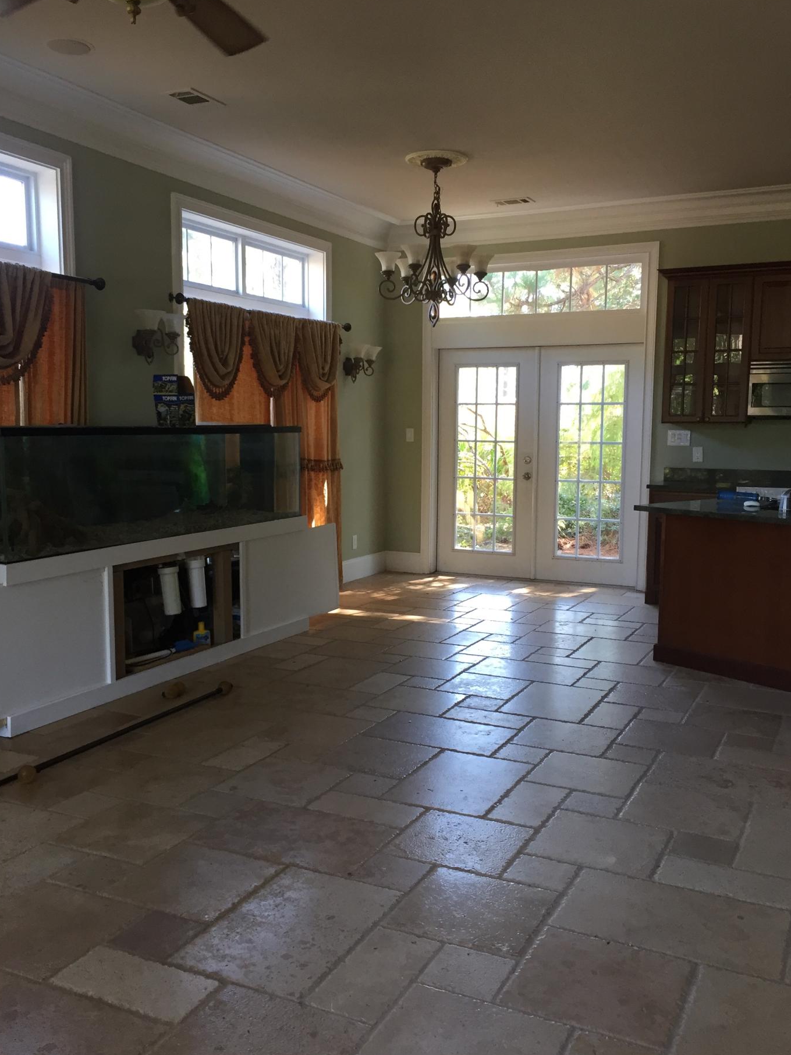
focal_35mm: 32
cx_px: 383
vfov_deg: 56.8
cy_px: 537
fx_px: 975
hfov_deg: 44.1
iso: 32
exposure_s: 1/30
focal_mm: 4.15
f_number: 2.2
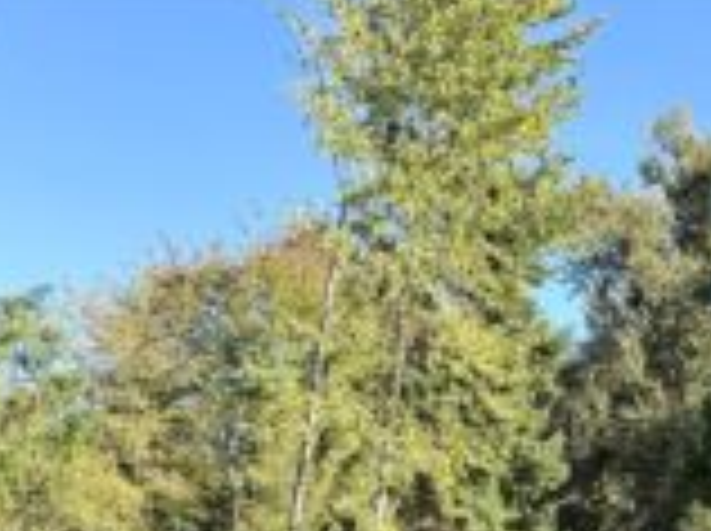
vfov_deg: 20.6
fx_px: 1354
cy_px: 652
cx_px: 657
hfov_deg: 28.2
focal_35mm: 66
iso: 64
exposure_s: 1/850
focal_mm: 5.96
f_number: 1.6
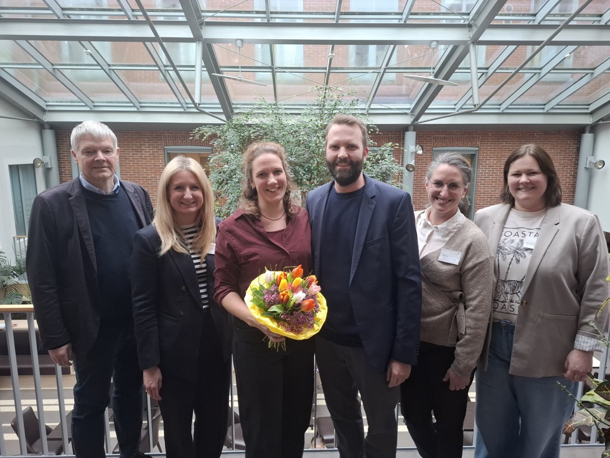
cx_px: 305
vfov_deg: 58.9
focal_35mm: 23
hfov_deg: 73.9
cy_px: 229
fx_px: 405
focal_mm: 5.54
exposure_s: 1/50
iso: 200
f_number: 1.8
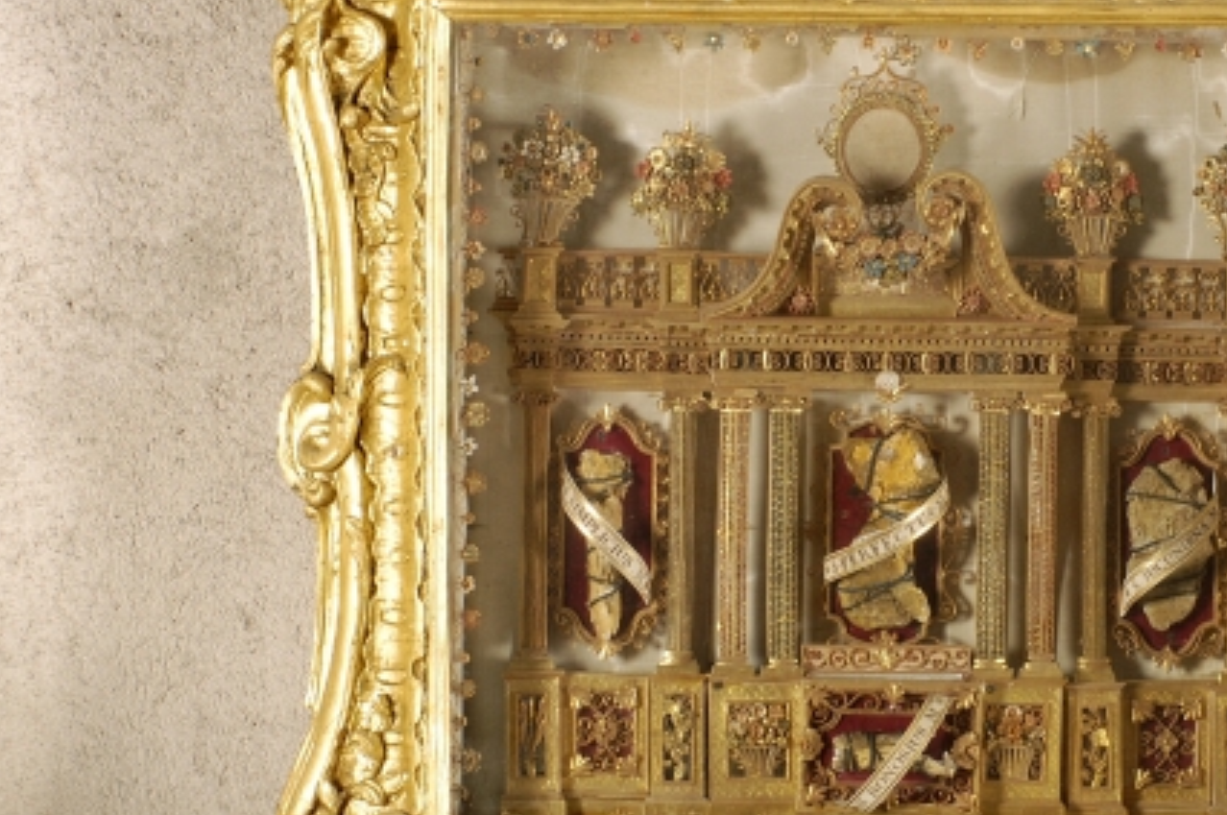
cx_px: 858
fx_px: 6908
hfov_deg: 10.1
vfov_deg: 6.8
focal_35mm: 203
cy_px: 441
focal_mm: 75
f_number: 20
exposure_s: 1/30
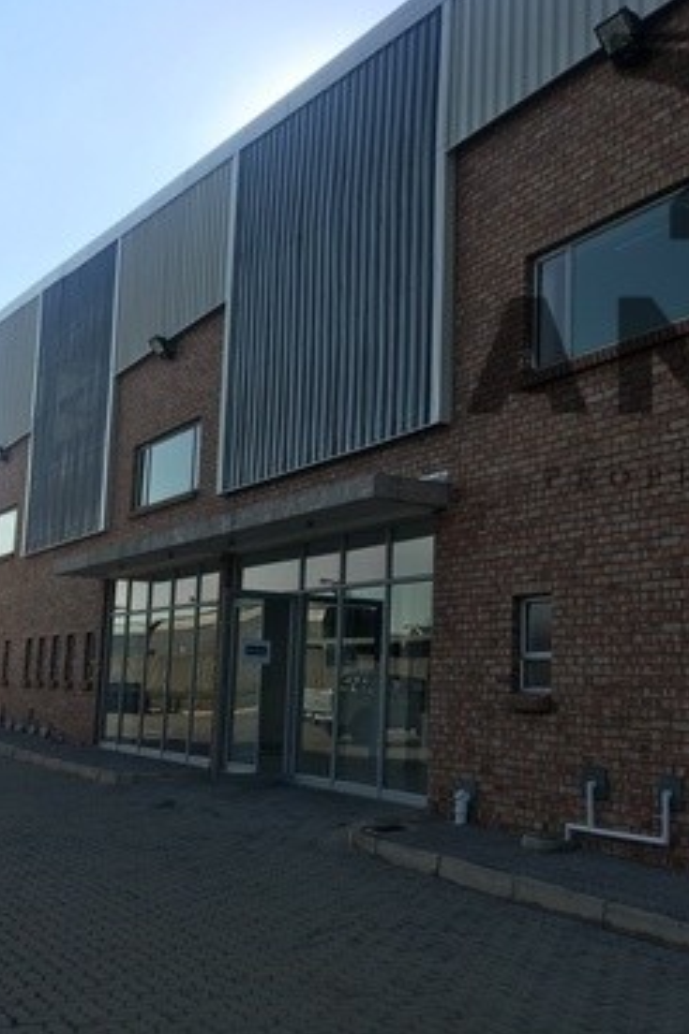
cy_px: 510
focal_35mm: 41
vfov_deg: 47.4
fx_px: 1178
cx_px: 405
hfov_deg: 32.5
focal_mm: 4.15
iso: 25
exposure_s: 1/1709
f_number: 2.2
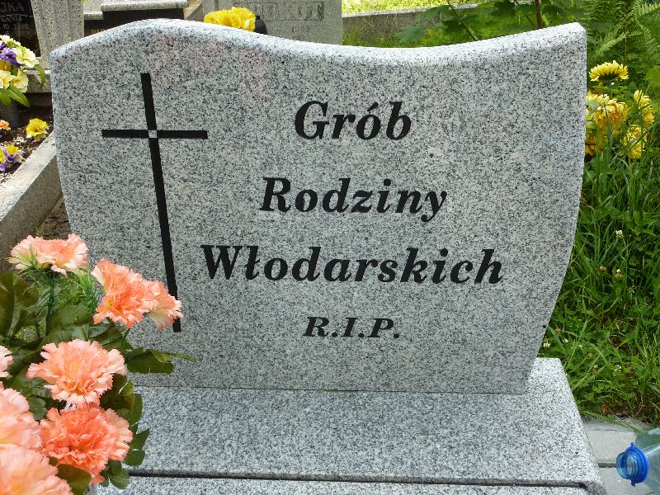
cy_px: 248
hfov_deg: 50.1
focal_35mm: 37
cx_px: 330
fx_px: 705
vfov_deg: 38.7
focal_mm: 6.1
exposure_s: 1/200
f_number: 4
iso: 80
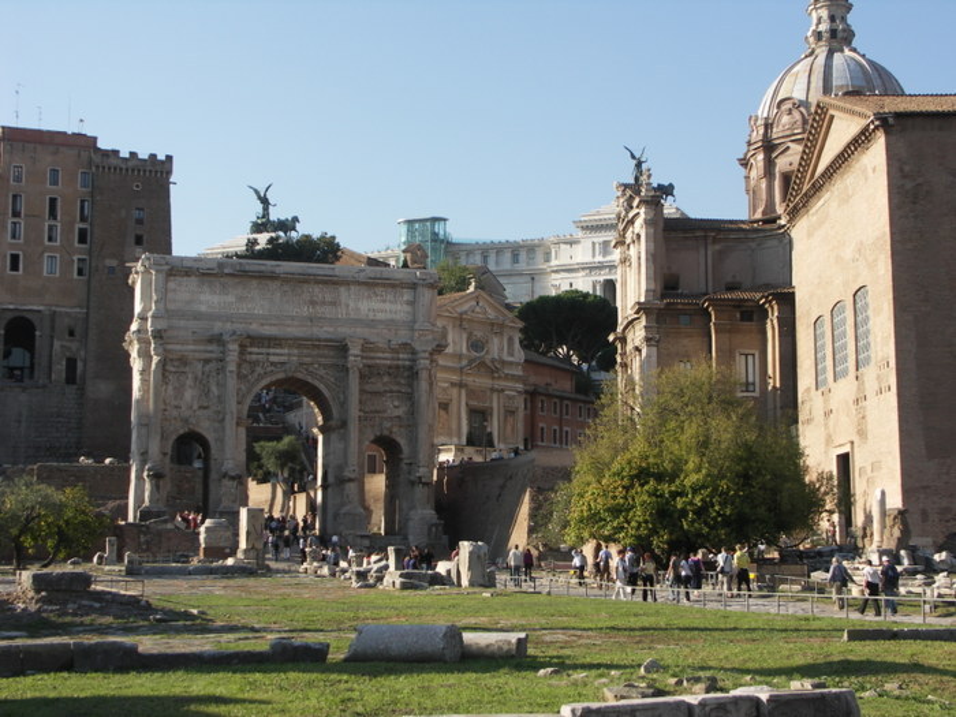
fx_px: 1574
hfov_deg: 33.8
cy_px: 358
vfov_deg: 25.7
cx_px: 478
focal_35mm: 57
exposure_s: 1/200
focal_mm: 14.8
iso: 50
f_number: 5
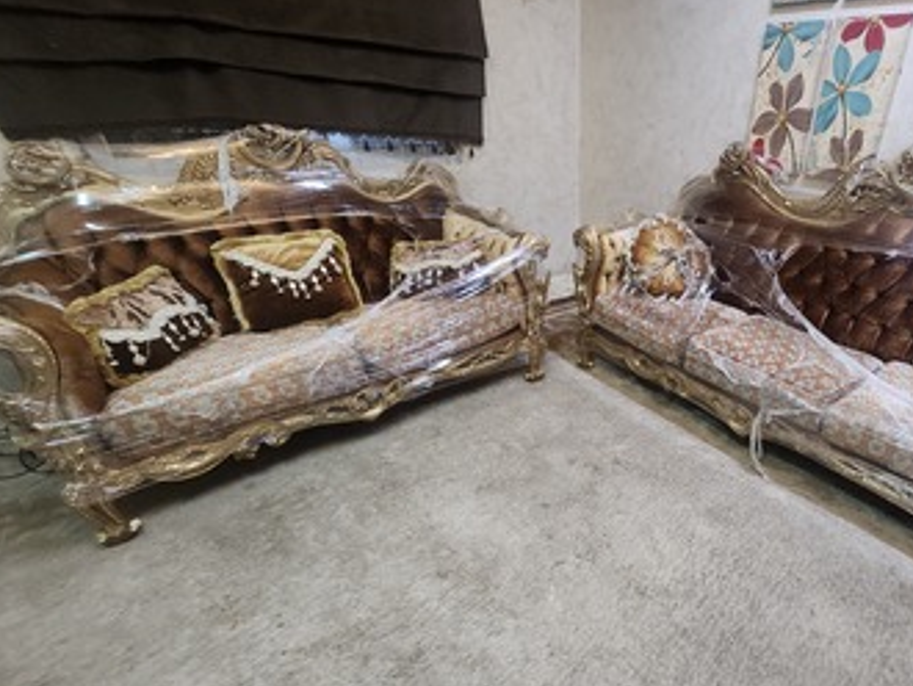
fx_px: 475
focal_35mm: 18
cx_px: 607
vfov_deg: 71.3
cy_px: 394
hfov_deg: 84.7
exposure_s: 1/30
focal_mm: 1.74
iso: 500
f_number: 2.2
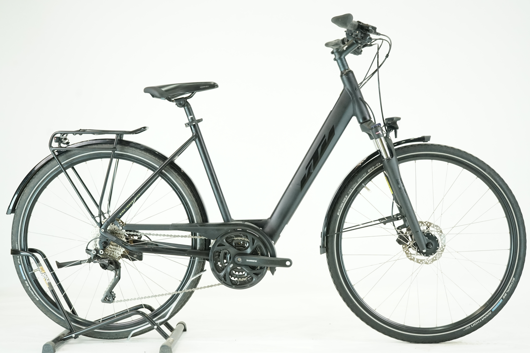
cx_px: 265
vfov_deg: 23.8
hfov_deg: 35.1
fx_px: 839
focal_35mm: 57
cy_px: 176
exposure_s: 1/200
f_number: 5
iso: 2500
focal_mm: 57
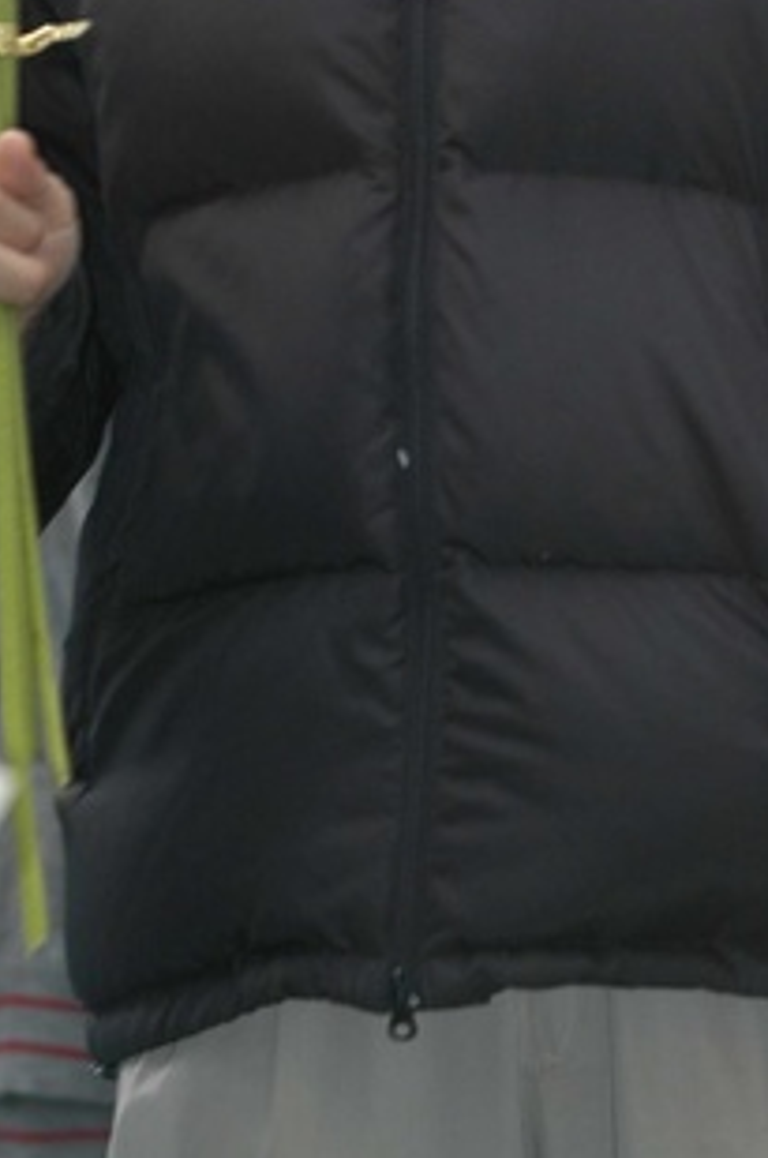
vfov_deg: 3.6
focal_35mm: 568
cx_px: 202
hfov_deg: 2.4
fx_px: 18243
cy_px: -79
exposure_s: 1/125
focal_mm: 155
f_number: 2.8
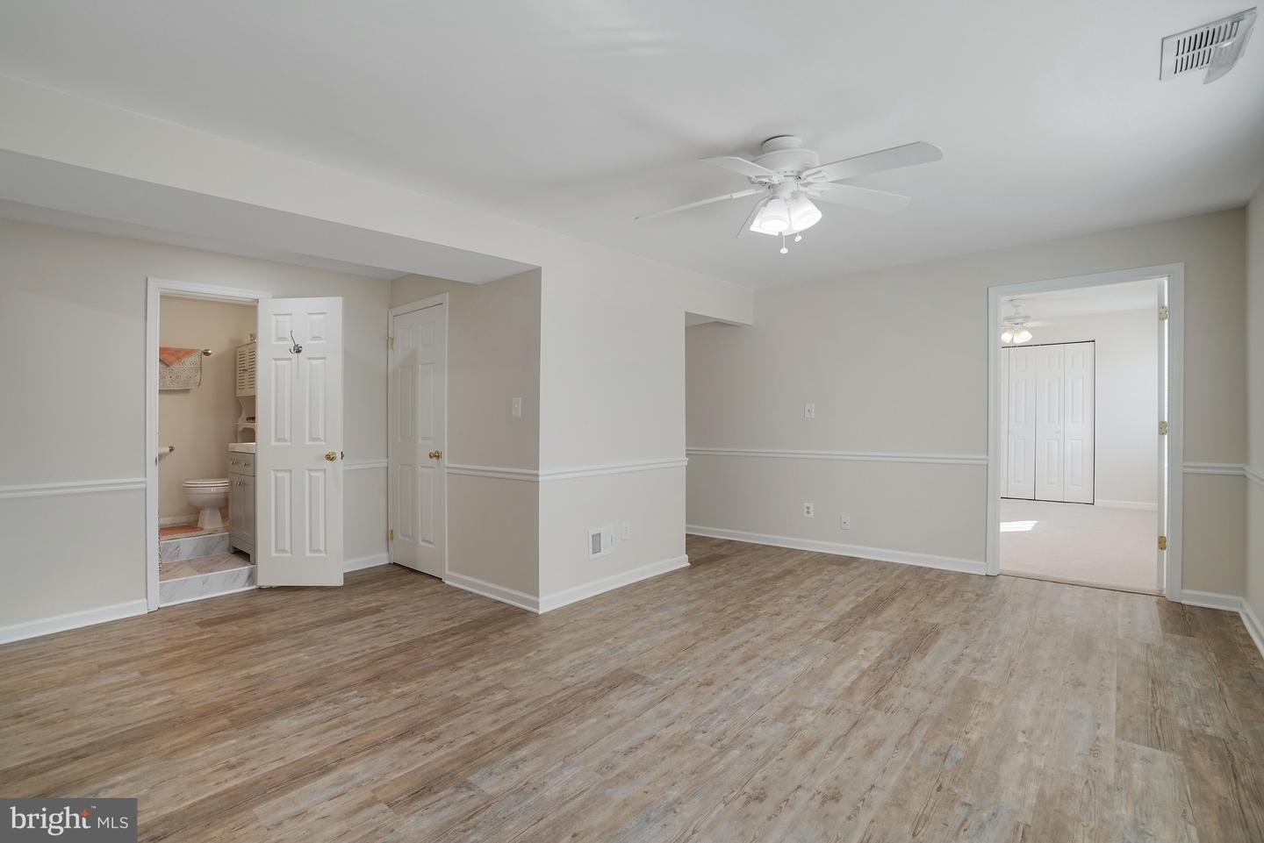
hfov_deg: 96.7
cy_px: 422
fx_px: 562
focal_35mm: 16
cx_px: 632
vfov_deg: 73.8
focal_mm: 16
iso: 1250
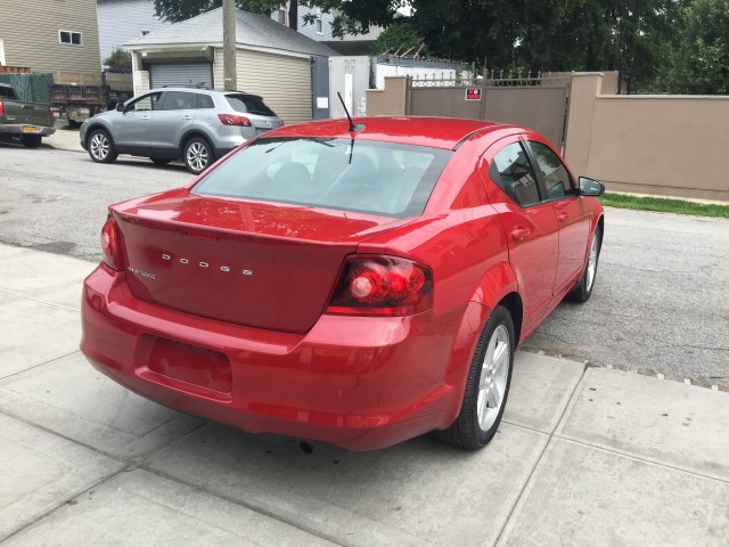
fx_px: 611
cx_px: 364
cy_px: 274
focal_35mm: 29
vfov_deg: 48.2
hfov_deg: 61.7
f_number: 2.2
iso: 32
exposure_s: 1/842
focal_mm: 4.15
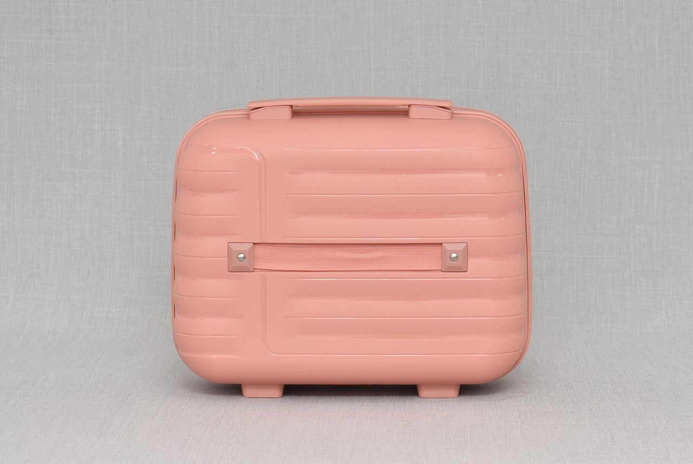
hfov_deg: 24.6
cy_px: 232
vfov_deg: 16.6
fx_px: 1590
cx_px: 346
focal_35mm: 82
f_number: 5.6
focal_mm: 55
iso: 100
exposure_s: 1/60
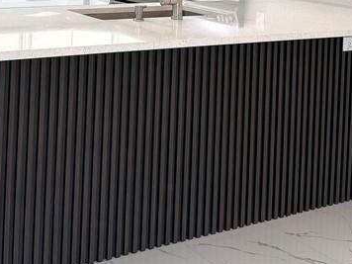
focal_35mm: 69
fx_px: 702
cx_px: 129
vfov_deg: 20.0
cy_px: -49
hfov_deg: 28.0
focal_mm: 6.76
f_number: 1.78
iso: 100
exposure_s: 1/120
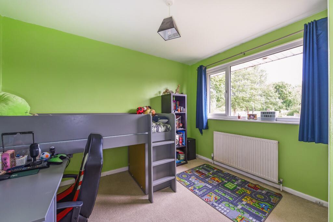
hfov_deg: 104.2
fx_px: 130
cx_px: 166
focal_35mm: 14
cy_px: 111
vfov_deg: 81.3
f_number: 9
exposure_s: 1/20
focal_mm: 14
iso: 400
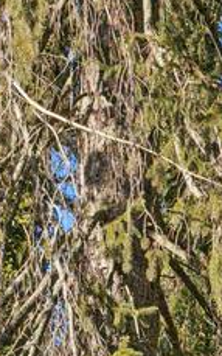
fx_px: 2470
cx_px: 747
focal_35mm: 255
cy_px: 1058
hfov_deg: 4.8
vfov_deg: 7.3
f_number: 2.8
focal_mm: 14.45
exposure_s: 1/400
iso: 1250
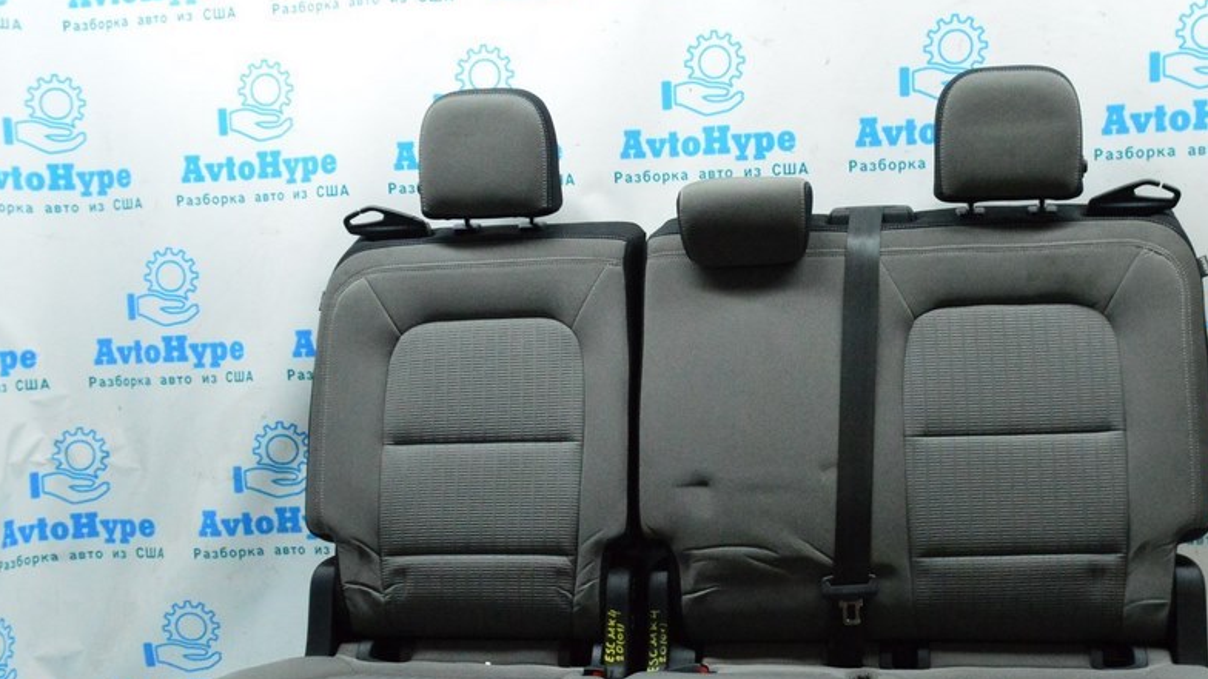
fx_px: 1313
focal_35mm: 41
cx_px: 683
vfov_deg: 28.9
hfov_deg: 49.3
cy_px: 436
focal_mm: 20
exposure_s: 1/320
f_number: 6.3
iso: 6400
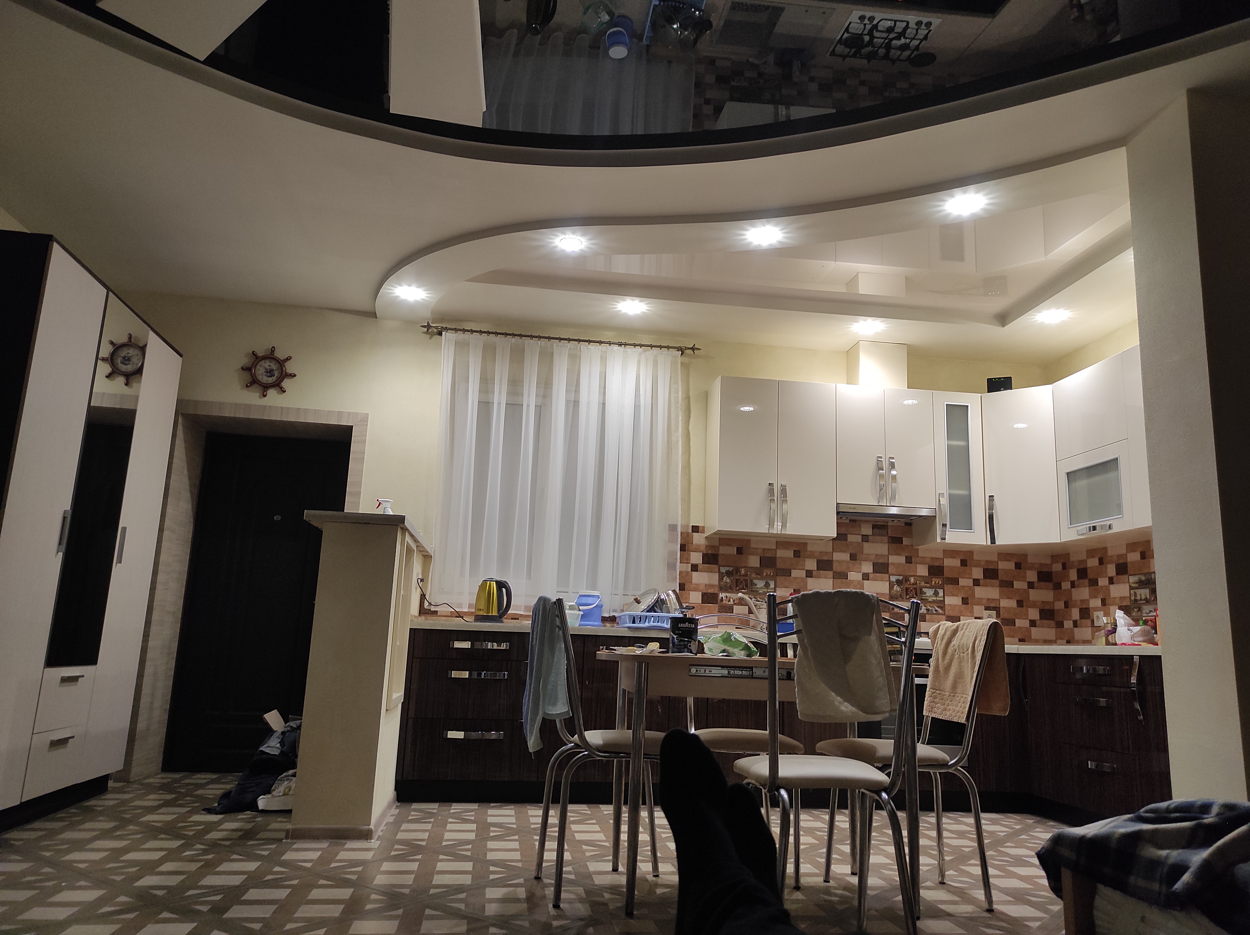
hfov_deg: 69.4
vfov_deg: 54.8
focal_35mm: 25
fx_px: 902
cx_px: 625
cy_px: 468
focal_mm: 5.43
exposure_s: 1/33
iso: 777
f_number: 1.89
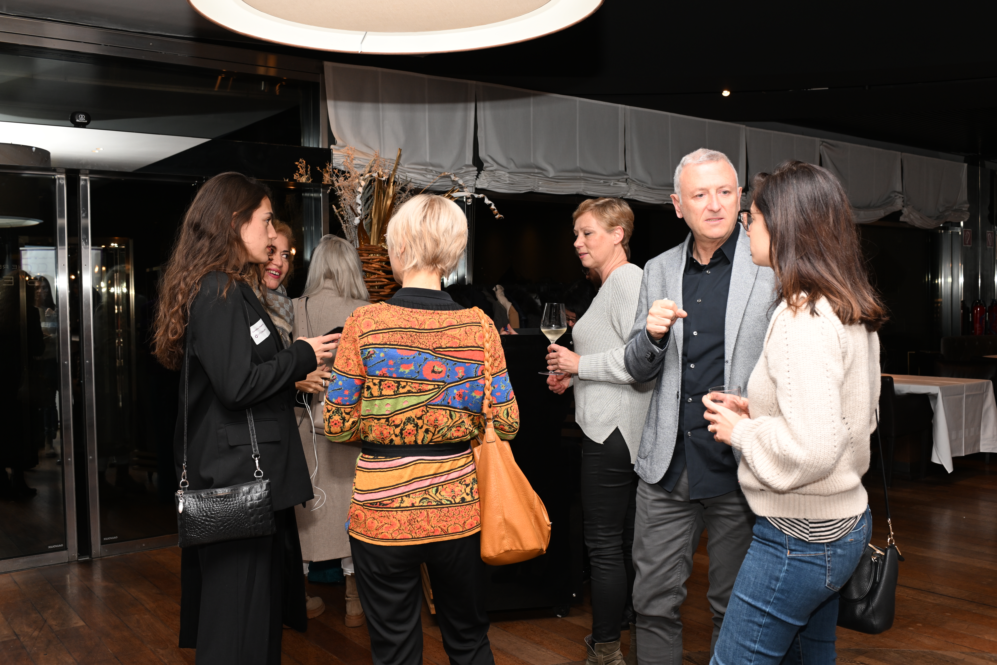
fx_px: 1551
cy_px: 332
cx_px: 498
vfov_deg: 24.2
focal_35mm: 56
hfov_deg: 35.6
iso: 500
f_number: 6.3
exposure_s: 1/60
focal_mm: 56
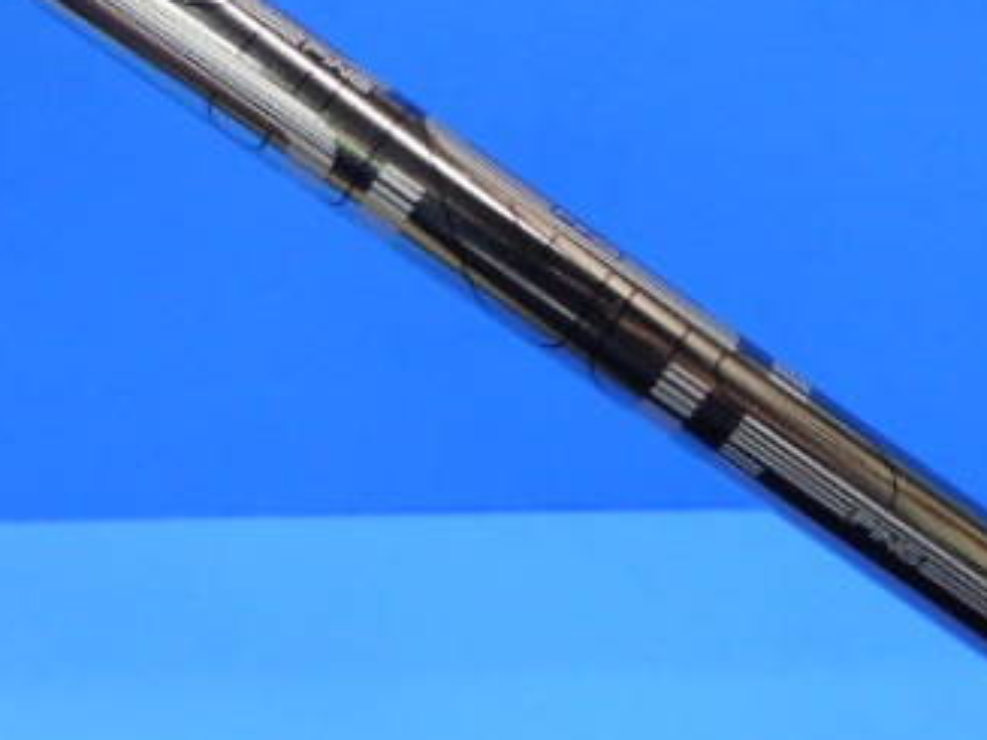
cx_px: 570
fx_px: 1397
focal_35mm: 49
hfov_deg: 38.8
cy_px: 251
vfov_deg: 29.5
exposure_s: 1/30
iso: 140
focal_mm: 4.5
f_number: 3.7
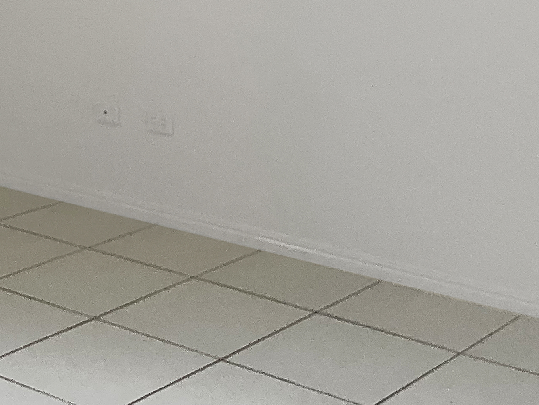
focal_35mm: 86
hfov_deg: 22.6
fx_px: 1339
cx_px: 153
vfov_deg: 16.7
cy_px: -17
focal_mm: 3
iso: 25
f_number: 1.8
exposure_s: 1/100
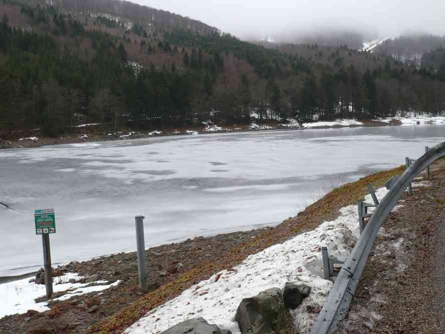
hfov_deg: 44.8
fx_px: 540
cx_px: 222
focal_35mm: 42
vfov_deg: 34.3
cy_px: 167
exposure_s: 1/125
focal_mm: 5.8
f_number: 2.8
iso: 100
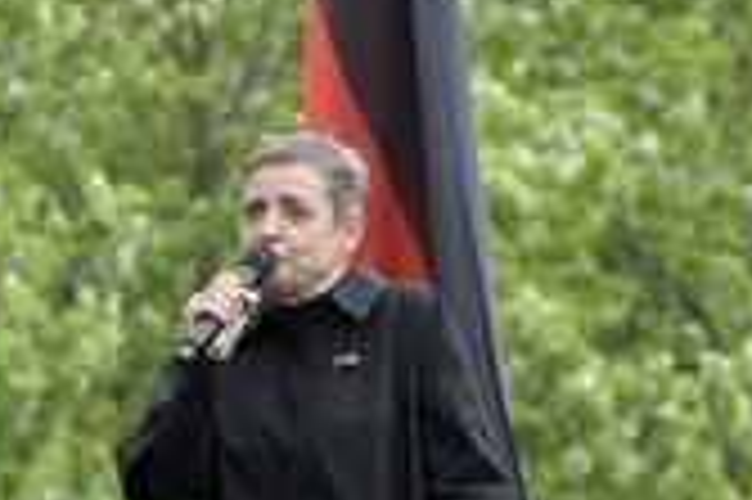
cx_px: 160
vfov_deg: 1.0
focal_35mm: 1350
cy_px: 572
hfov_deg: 1.5
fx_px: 28172
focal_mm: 500
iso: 4000
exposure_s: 1/500
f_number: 16
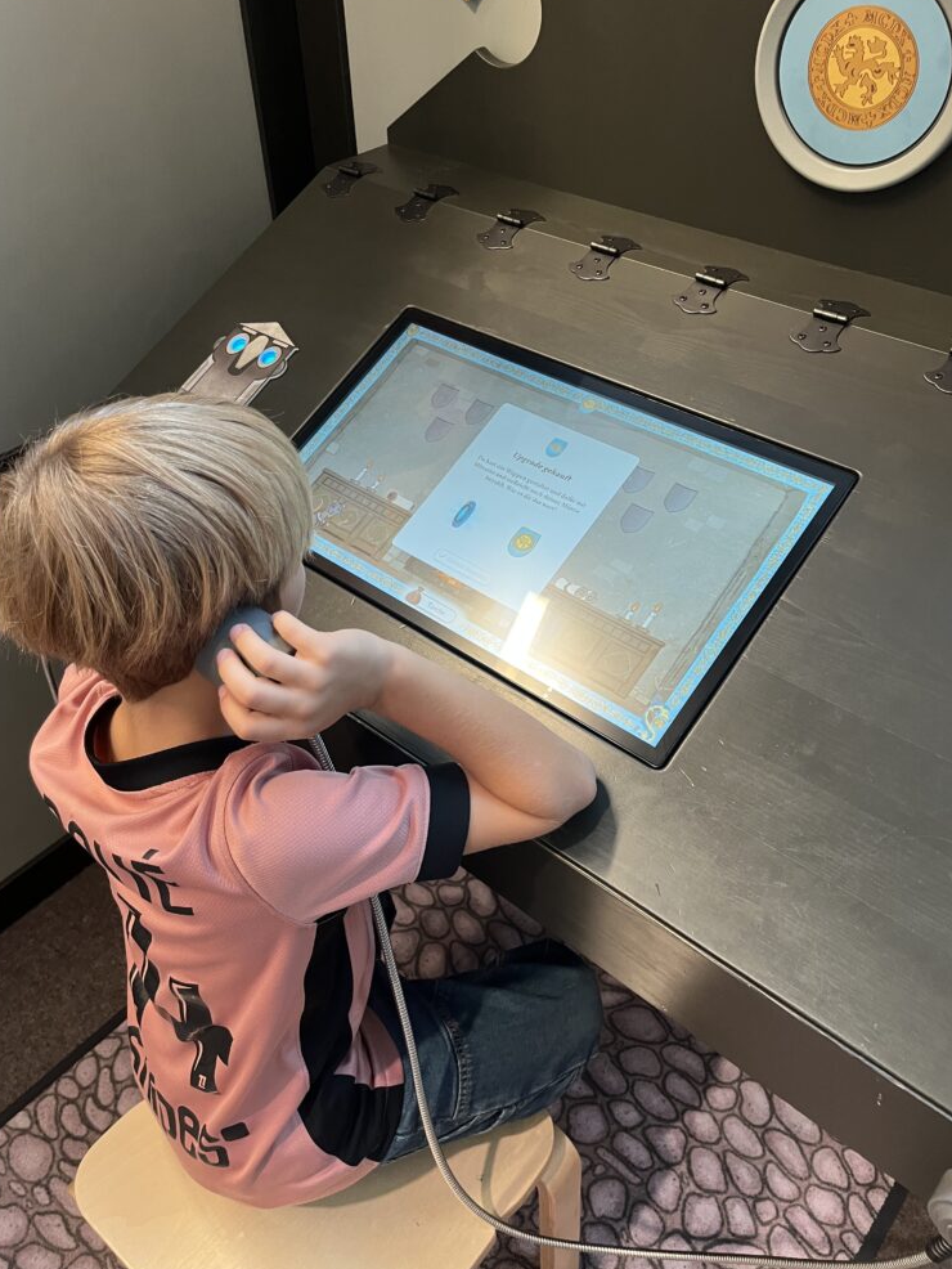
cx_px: 480
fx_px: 990
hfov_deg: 51.4
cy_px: 619
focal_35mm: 27
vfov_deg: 65.3
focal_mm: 5.1
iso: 200
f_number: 1.6
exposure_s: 1/60
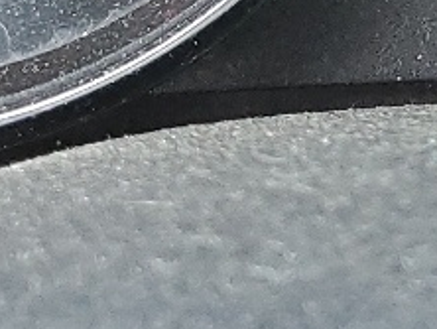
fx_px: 2363
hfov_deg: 10.4
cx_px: 559
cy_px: -483
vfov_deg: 7.4
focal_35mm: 187
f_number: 1.5
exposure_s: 1/60.2
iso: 156
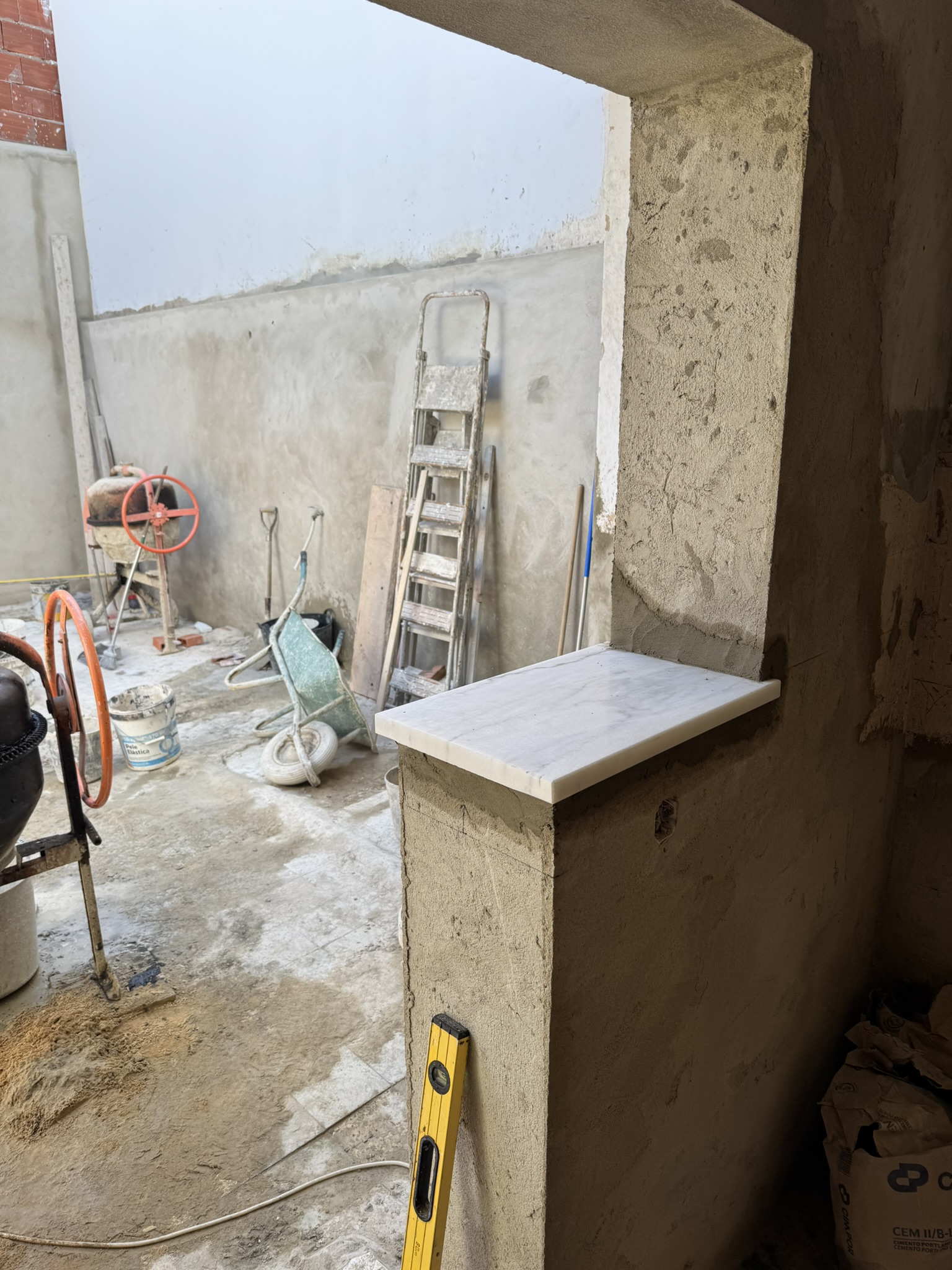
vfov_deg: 71.6
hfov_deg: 56.8
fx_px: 880
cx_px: 476
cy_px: 635
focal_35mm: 24
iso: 80
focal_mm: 6.76
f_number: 1.78
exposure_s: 1/272
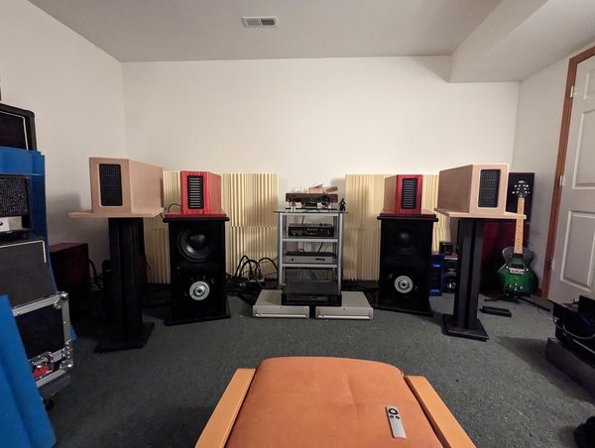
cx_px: 298
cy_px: 224
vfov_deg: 78.3
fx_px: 275
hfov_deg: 94.4
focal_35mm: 16
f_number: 2.2
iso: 2493
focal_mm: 2.35
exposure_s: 1/24
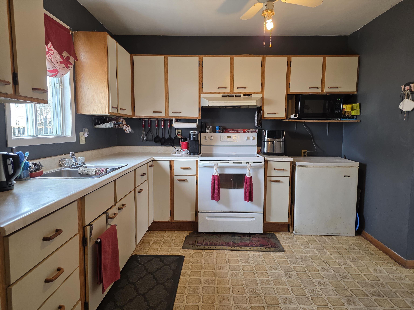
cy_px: 155
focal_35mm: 23
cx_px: 207
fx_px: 275
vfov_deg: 58.9
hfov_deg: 73.9
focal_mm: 6.3
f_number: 1.7
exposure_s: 1/120
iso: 160
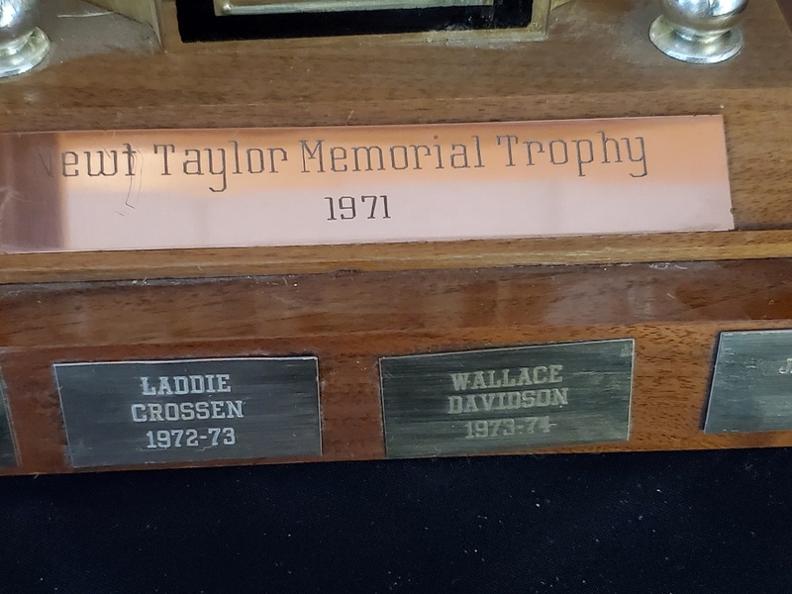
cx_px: 396
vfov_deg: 53.1
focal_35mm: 26
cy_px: 297
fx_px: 595
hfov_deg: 67.3
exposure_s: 1/17
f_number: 1.5
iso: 640
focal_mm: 4.3
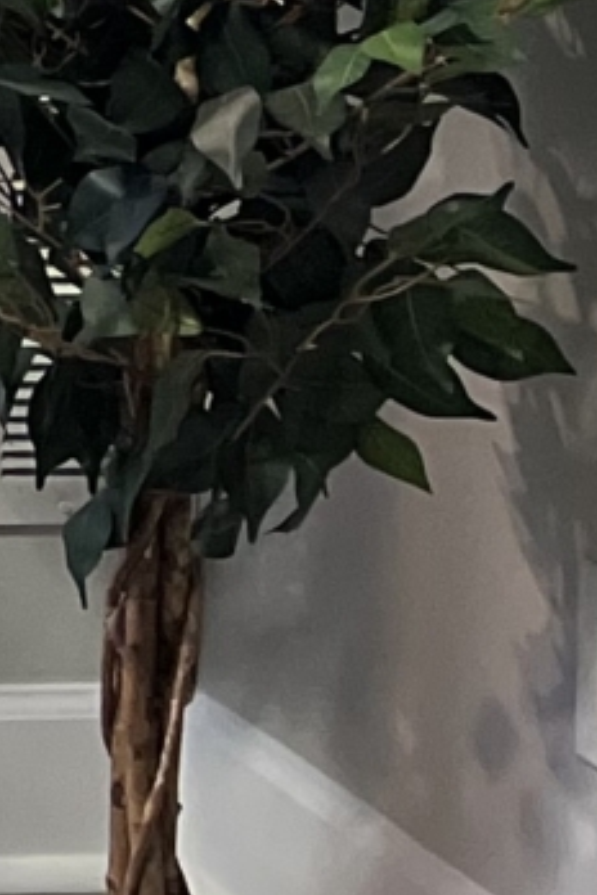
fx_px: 4950
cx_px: -2437
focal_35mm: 199
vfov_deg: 9.2
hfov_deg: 5.3
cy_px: -1263
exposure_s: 1/59
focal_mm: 5.7
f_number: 1.5
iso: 200
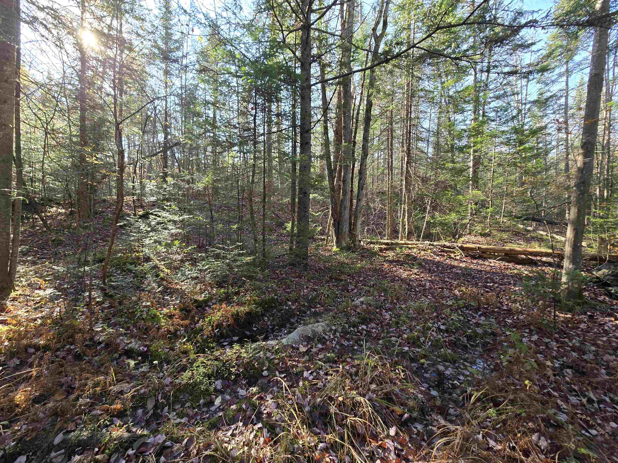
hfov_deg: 106.2
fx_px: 232
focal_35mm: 13
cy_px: 232
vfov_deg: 89.9
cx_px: 309
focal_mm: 2.2
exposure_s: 1/120
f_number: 2.2
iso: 50
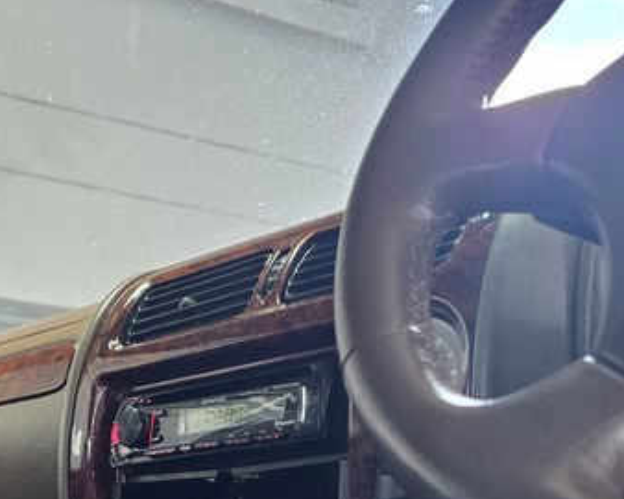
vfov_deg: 20.8
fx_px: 1255
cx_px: -81
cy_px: 615
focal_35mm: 68
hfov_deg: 25.6
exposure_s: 1/100
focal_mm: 6.25
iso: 250
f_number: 1.7
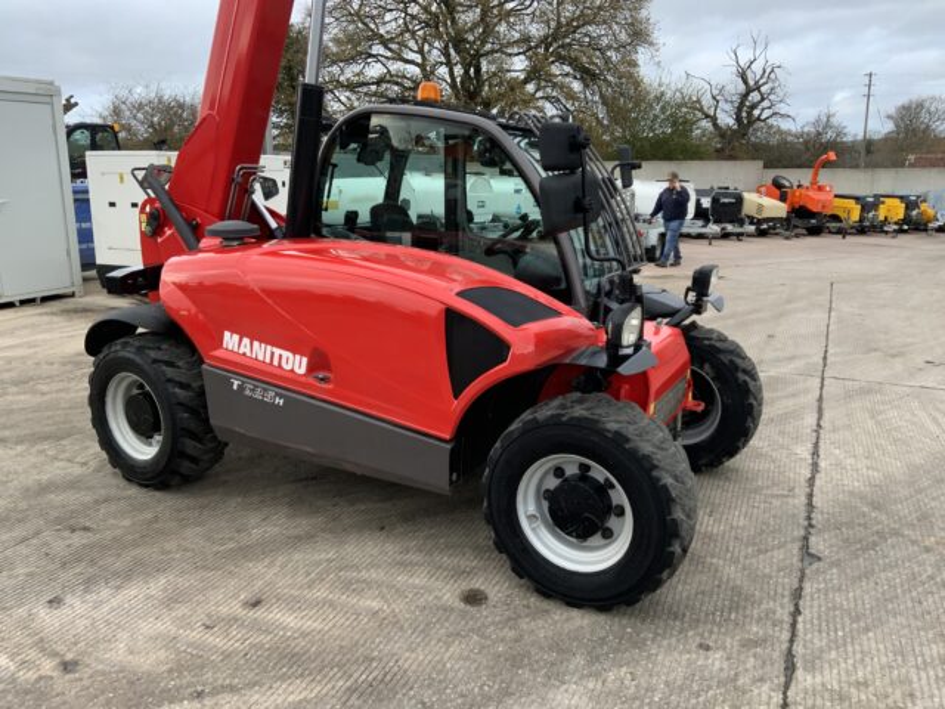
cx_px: 472
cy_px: 354
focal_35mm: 29
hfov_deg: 61.7
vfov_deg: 48.2
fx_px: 792
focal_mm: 3
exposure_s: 1/122
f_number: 1.8
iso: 25
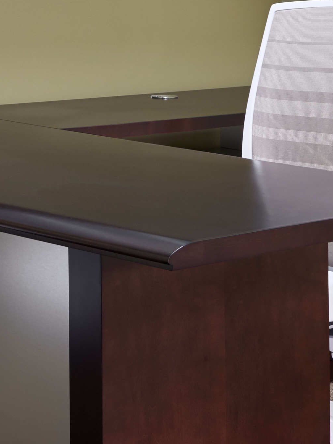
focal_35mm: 99
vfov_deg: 19.1
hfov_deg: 14.9
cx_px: 70
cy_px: -26
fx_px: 1269
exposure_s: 2
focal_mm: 19
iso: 100
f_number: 11
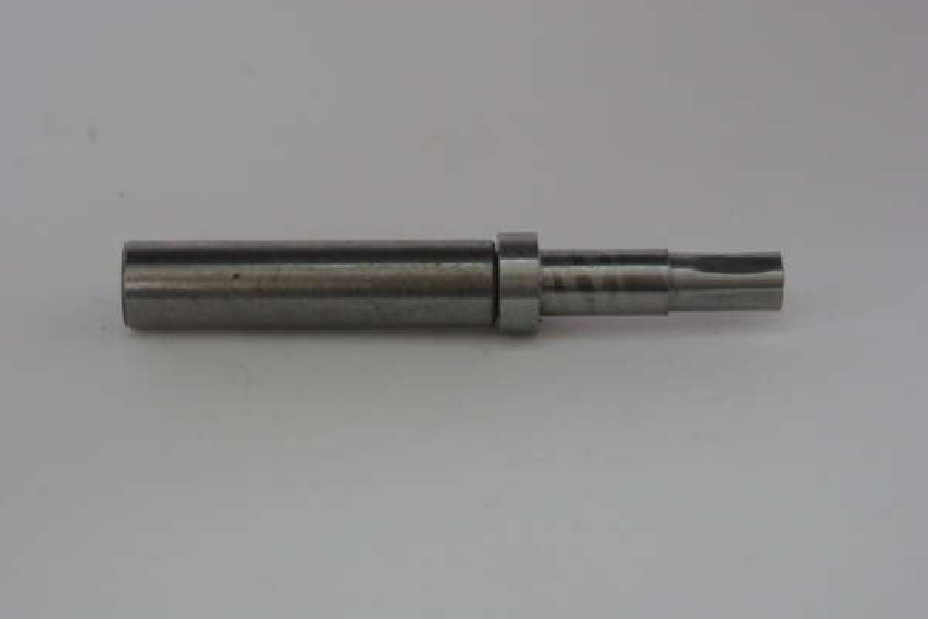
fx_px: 3093
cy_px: 310
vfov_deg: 11.4
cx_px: 464
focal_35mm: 120
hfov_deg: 17.1
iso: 800
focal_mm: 80
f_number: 6.7
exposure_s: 1/45
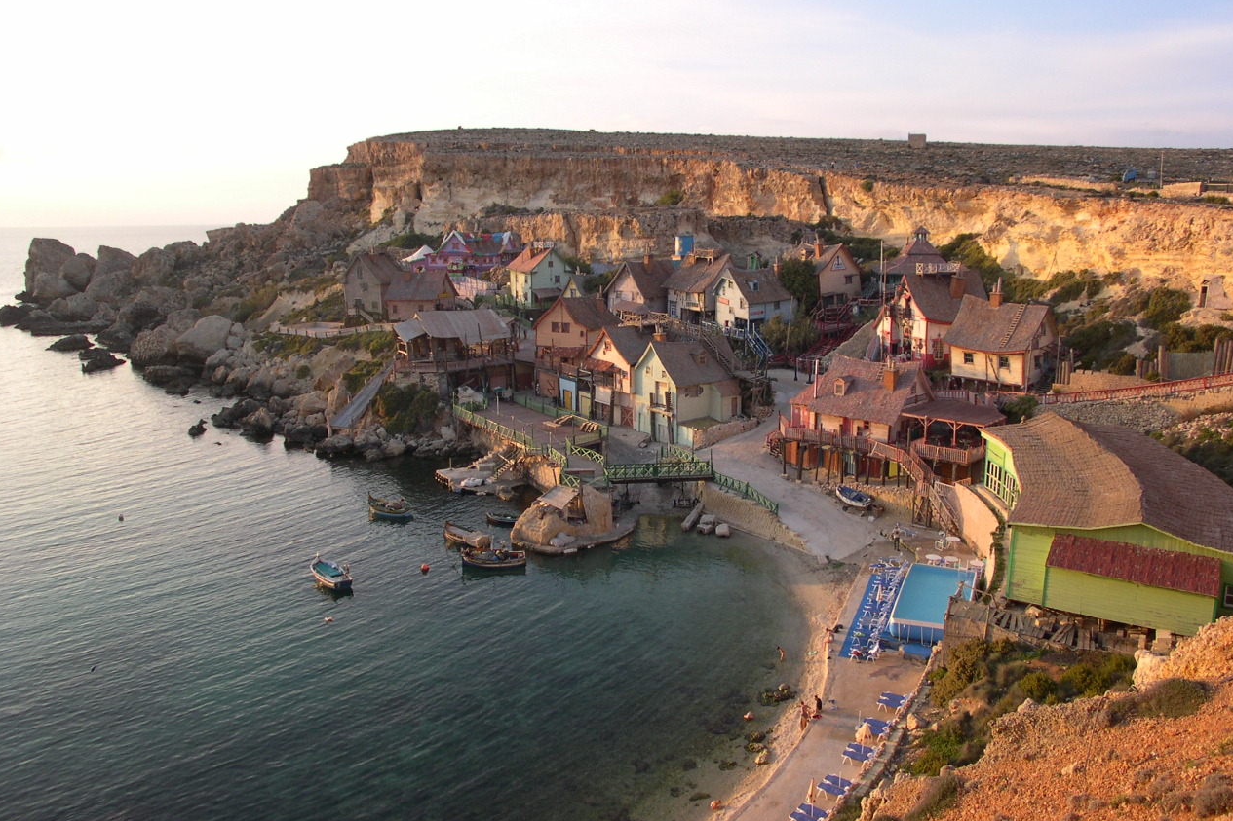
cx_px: 619
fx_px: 1370
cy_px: 370
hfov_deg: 48.5
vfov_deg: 33.4
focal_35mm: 40
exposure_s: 1/369
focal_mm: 8
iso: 100
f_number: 2.8
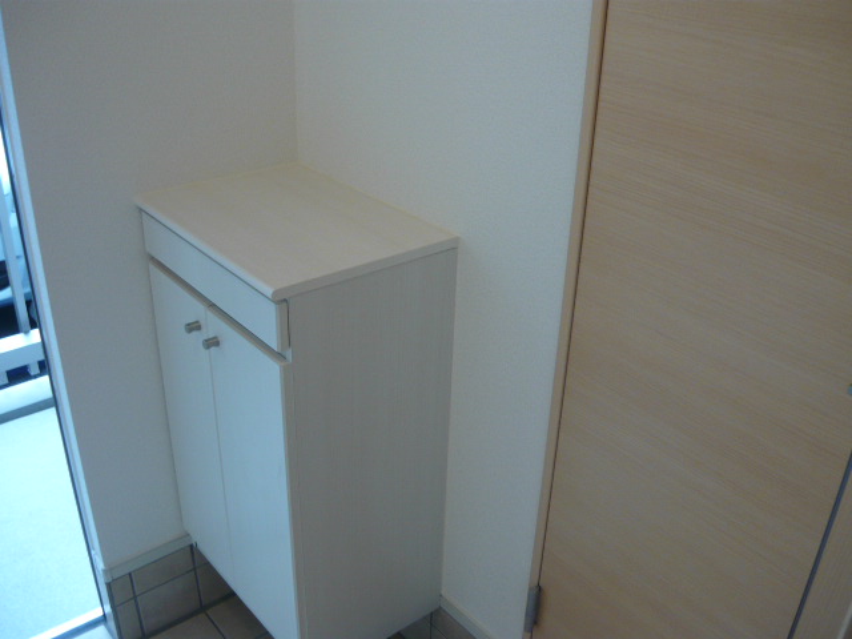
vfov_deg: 42.9
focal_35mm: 33
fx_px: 812
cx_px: 426
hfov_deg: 55.4
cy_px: 320
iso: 160
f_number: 2.8
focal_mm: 5.5
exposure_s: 1/30
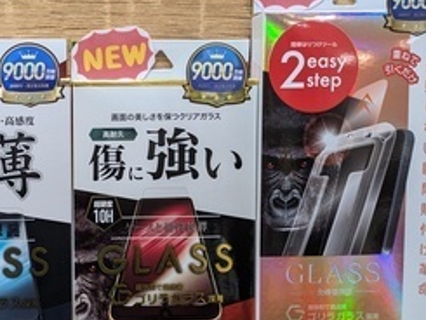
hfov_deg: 35.5
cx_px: 52
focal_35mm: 51
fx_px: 628
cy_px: 192
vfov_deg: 28.5
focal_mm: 5.43
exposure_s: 1/25
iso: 56
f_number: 1.89
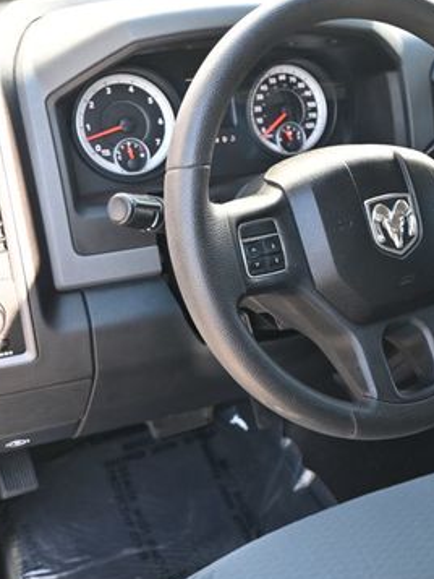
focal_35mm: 50
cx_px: 389
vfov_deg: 37.9
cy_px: 297
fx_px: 843
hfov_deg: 27.8
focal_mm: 19.5
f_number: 3.8
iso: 560
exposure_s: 1/125
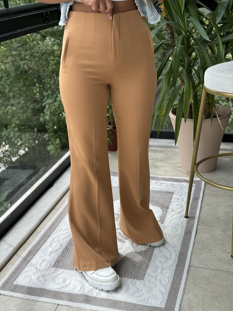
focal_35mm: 48
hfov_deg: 30.3
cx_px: 116
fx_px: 431
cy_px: 156
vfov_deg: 39.7
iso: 64
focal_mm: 6.76
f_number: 1.78
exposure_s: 1/301
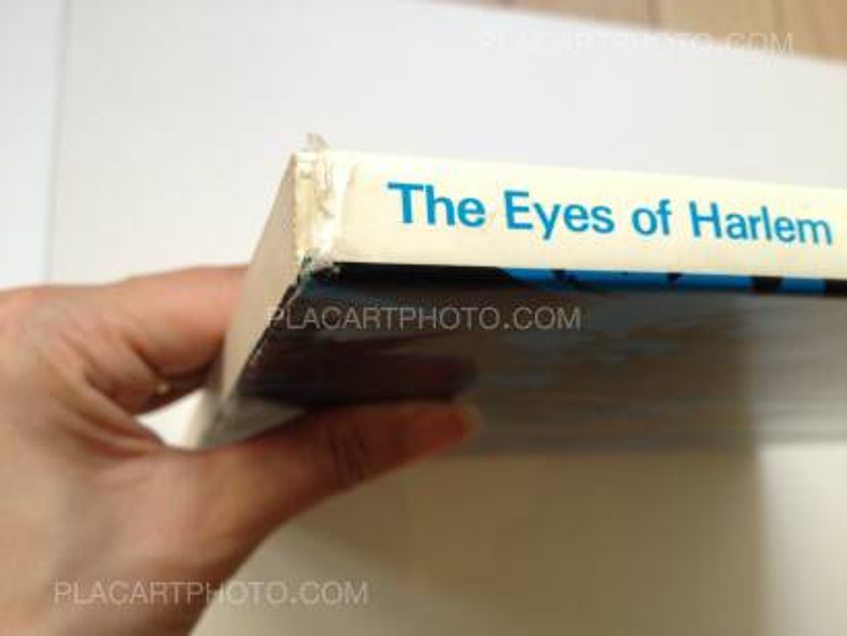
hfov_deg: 52.6
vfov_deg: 40.7
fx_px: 857
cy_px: 318
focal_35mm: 35
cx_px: 424
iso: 64
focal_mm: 4.28
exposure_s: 1/30
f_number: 2.4
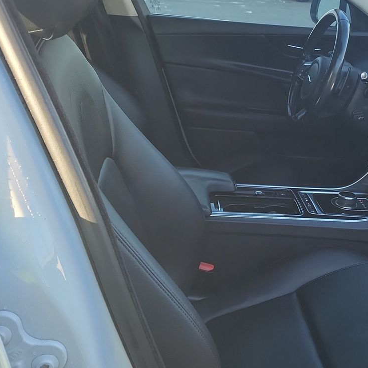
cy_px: 192
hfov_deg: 35.0
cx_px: 321
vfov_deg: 36.8
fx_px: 553
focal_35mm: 46
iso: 70
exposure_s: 1/119
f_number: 1.8
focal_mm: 6.7
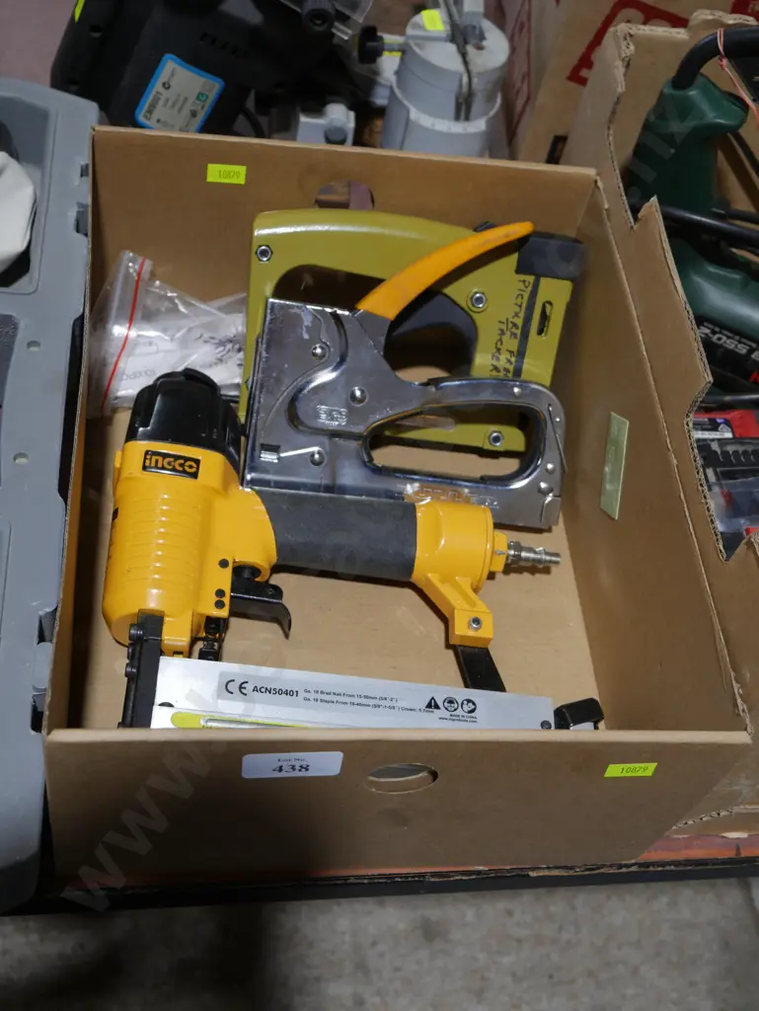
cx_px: 380
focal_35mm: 42
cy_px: 506
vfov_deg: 44.8
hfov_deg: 34.4
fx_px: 1227
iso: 320
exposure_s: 1/60
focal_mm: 21
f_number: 4.6
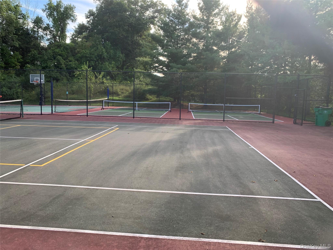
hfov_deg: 67.3
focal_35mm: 26
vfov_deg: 53.1
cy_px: 125
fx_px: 250
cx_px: 166
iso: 25
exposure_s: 1/329
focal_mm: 4.25
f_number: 1.8
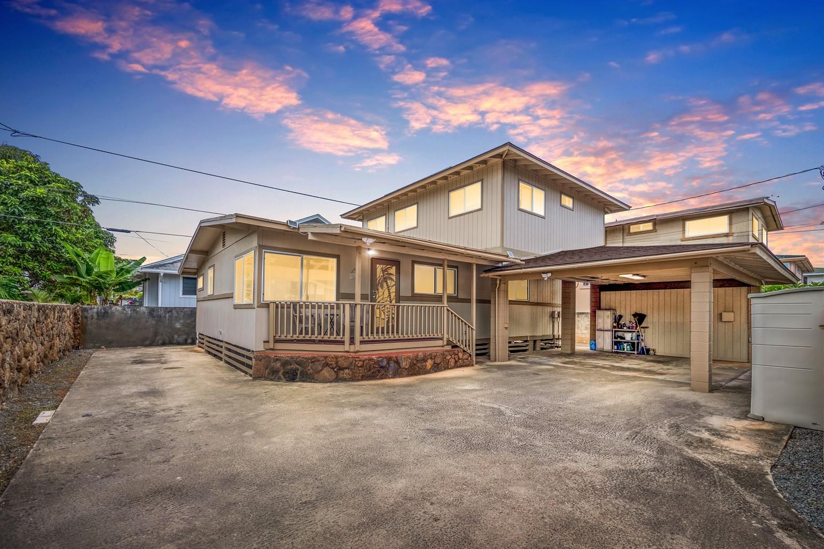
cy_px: 310
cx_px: 421
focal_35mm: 15
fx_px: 343
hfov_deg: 100.4
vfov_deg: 76.9
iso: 200
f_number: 4
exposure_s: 1/6400
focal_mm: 7
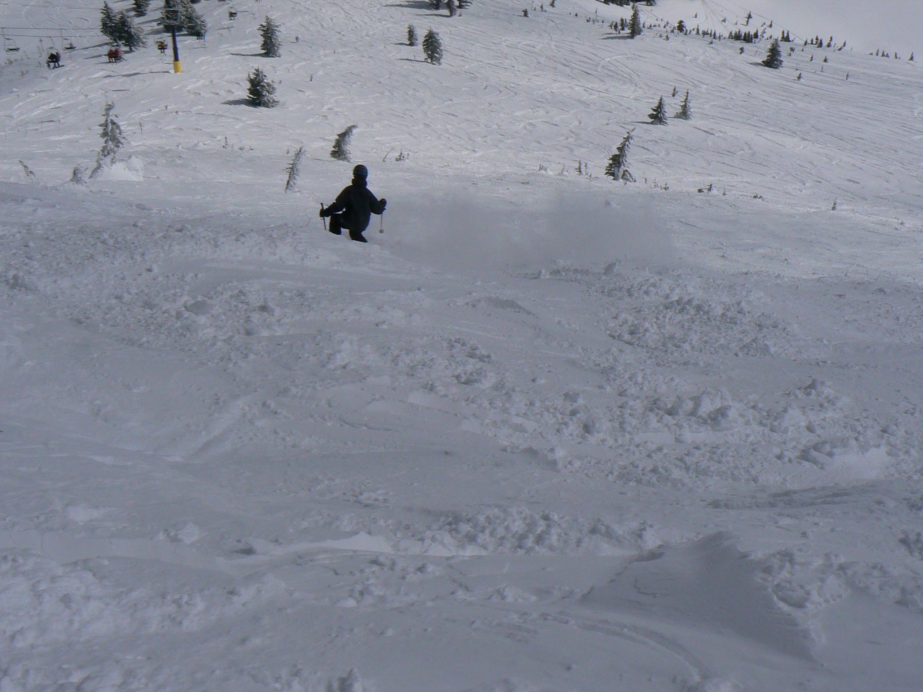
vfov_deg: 30.1
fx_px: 1280
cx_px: 394
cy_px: 243
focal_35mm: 48
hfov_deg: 39.6
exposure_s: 1/2000
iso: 80
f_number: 8
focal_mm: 6
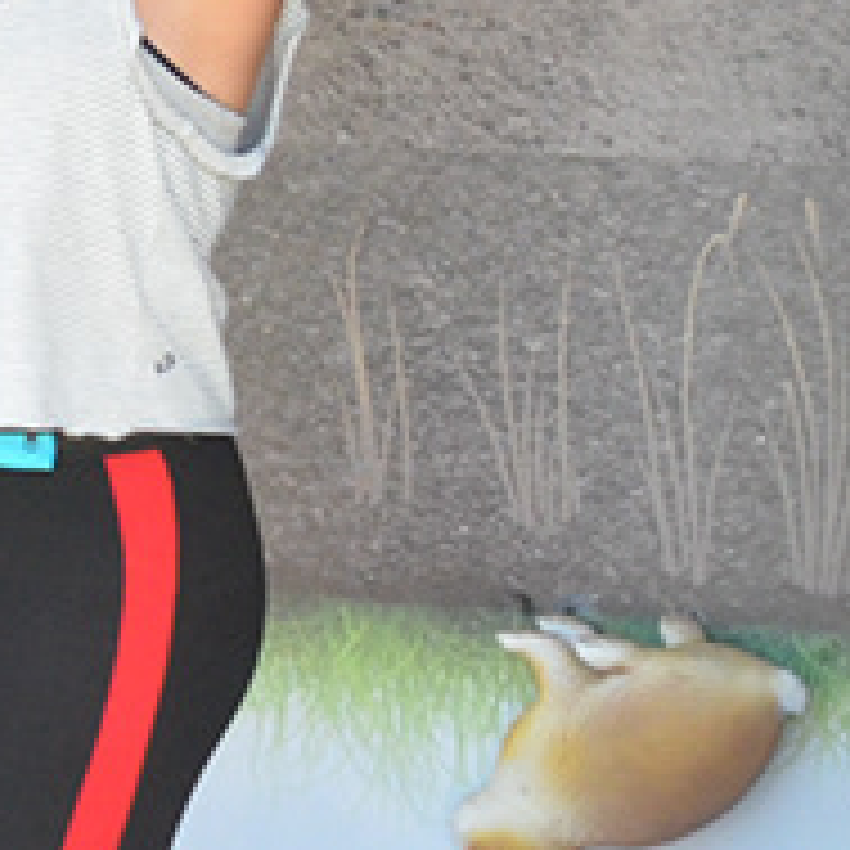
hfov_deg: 6.7
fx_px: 6723
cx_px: -1570
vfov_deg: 7.2
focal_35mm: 242
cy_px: 403
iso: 1000
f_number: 10
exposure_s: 1/100
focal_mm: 30
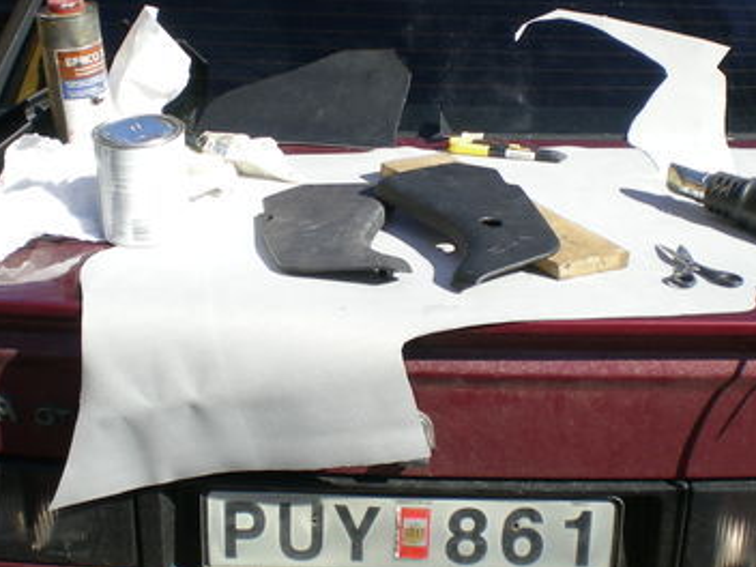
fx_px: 1507
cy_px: 253
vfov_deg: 21.3
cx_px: 402
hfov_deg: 28.2
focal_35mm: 69
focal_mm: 6.3
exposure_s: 1/200
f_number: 4.6
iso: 50
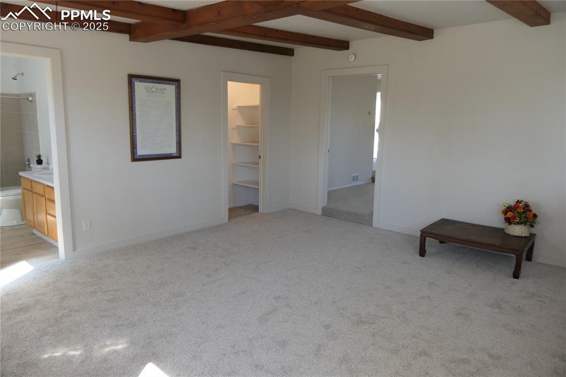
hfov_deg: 73.8
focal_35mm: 24
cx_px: 283
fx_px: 377
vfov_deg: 53.1
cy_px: 188
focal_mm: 8.8
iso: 125
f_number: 2.8
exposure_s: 1/60
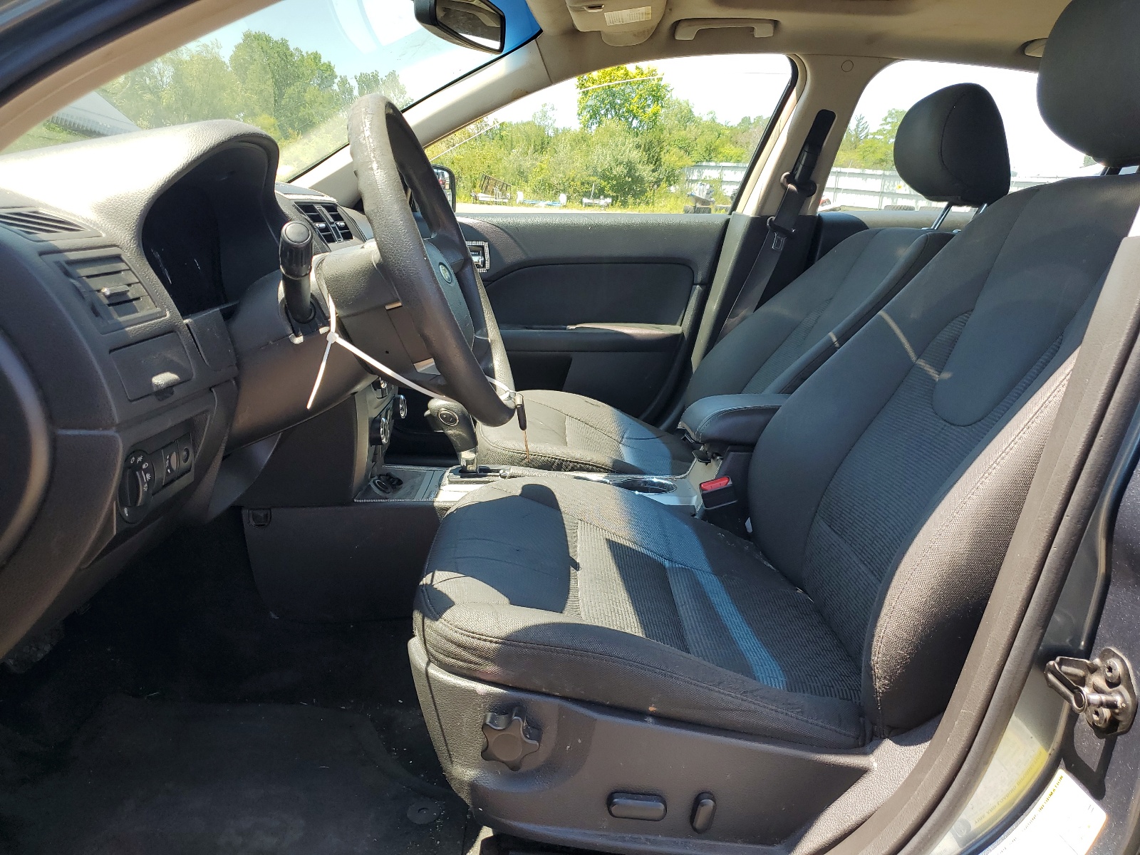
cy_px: 428
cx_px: 570
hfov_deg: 67.3
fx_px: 856
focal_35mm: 26
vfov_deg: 53.1
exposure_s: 1/526
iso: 50
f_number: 1.5
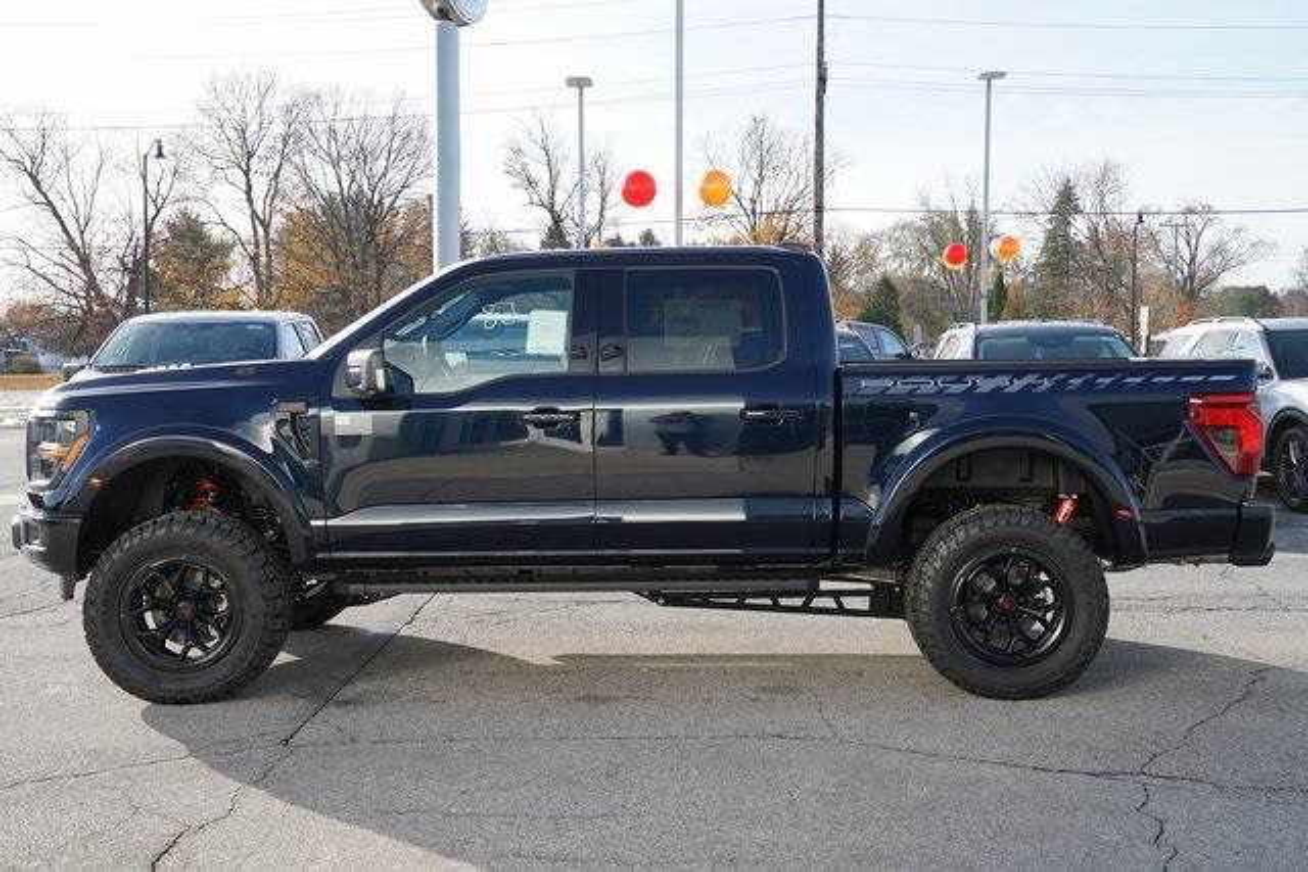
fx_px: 1526
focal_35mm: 42
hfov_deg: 46.4
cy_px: 436
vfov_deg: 31.9
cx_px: 654
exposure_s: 1/100
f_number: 9
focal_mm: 42
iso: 100
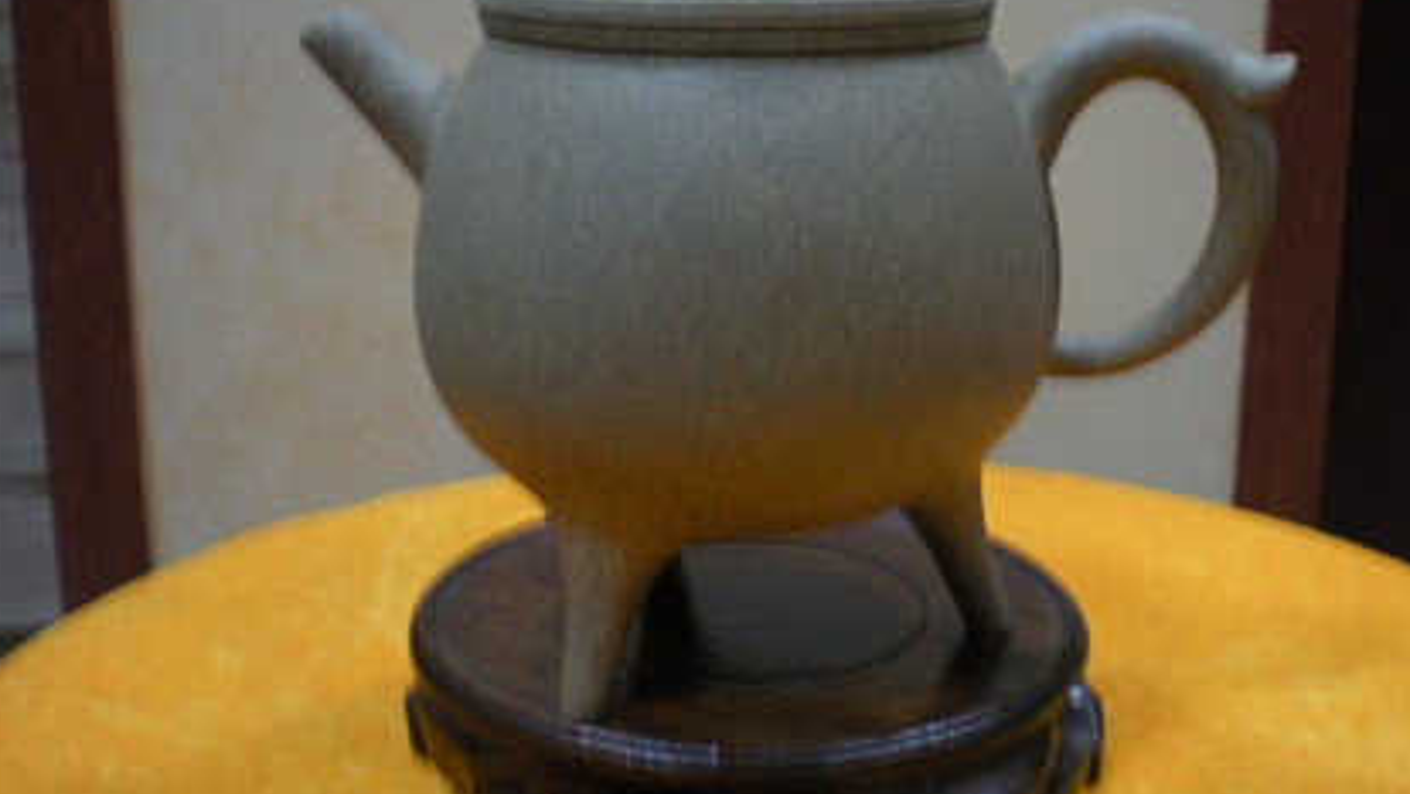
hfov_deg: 41.2
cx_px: 824
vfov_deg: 23.9
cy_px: 288
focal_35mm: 50
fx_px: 1870
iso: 275
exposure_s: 1/8
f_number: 3.1
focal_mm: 6.3
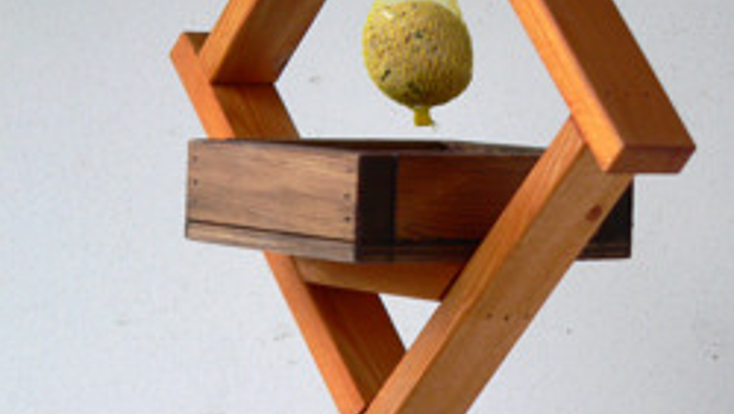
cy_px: 123
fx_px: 3252
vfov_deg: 7.3
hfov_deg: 12.9
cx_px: 410
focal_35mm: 167
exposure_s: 1/60
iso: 150
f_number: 2.8
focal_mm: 16.8
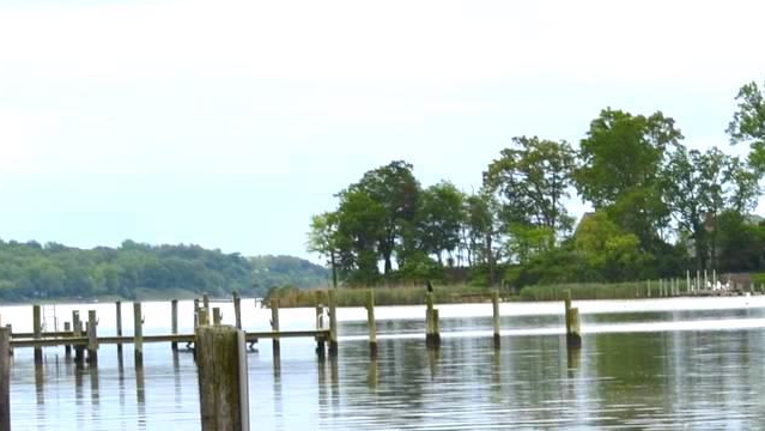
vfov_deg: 8.0
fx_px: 3064
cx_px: 1190
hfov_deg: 13.3
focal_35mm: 151
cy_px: 378
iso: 100
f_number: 7.1
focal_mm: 30
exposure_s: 1/200
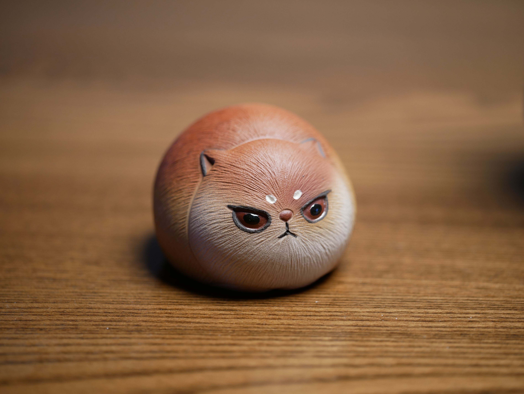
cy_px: 197
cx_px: 262
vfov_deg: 16.4
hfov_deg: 21.8
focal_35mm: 90
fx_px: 1363
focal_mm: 45
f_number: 2.8
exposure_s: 1/40
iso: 400
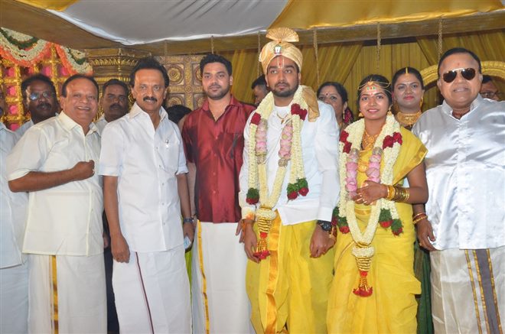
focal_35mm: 33
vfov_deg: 39.8
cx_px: 252
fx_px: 462
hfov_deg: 57.3
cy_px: 167
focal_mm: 22
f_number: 14
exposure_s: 1/40
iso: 1100
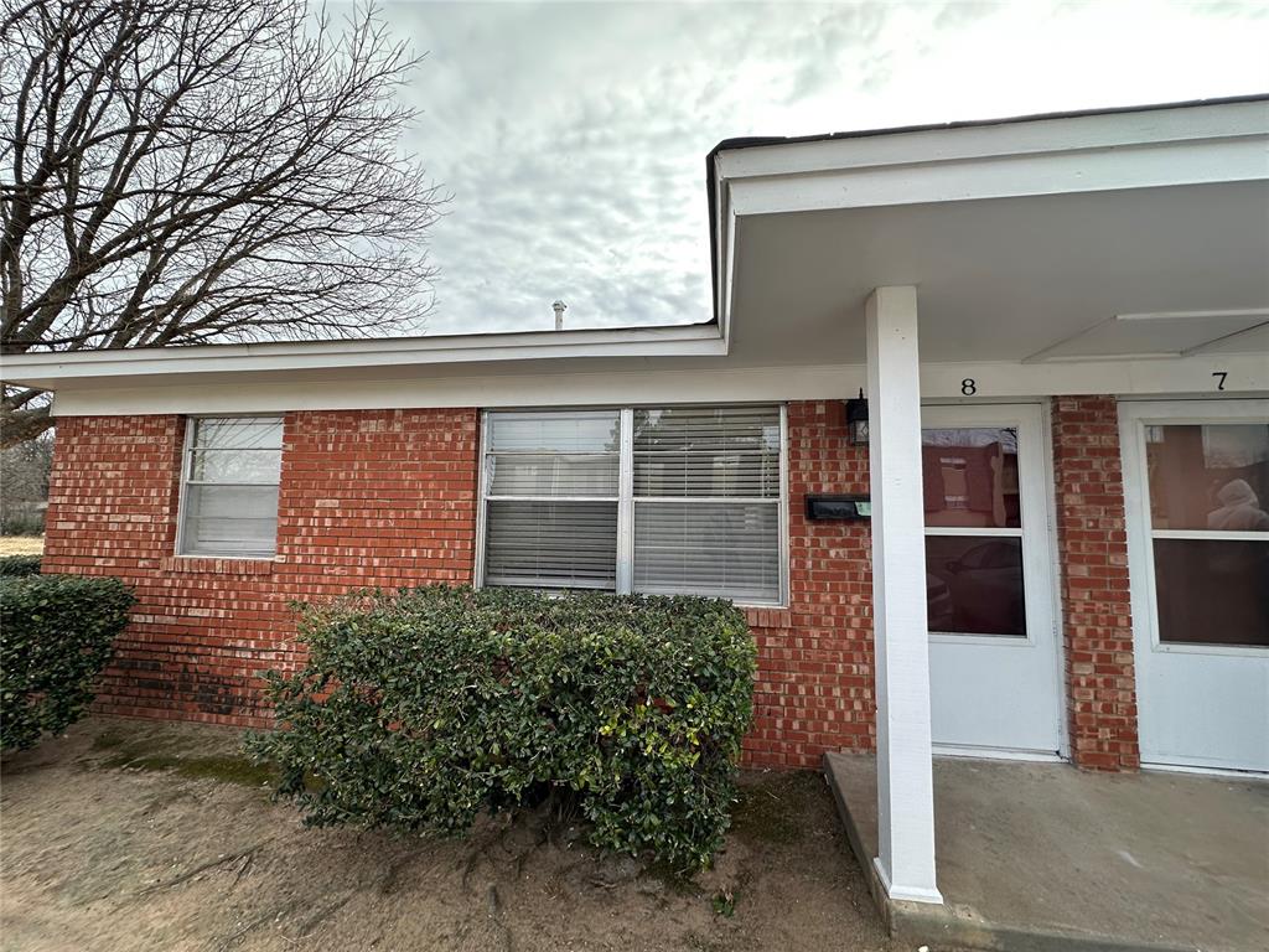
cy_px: 476
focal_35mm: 14
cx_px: 634
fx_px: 513
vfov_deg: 85.7
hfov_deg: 102.1
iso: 40
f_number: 2.2
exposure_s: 1/629
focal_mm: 2.22
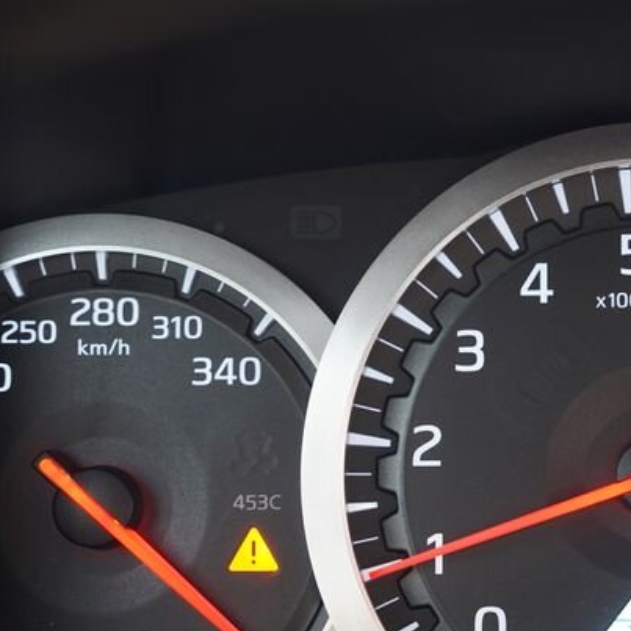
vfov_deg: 16.1
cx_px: 582
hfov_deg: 15.9
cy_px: 325
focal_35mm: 108
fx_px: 2227
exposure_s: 1/60
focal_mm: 50
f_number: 4
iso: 1000
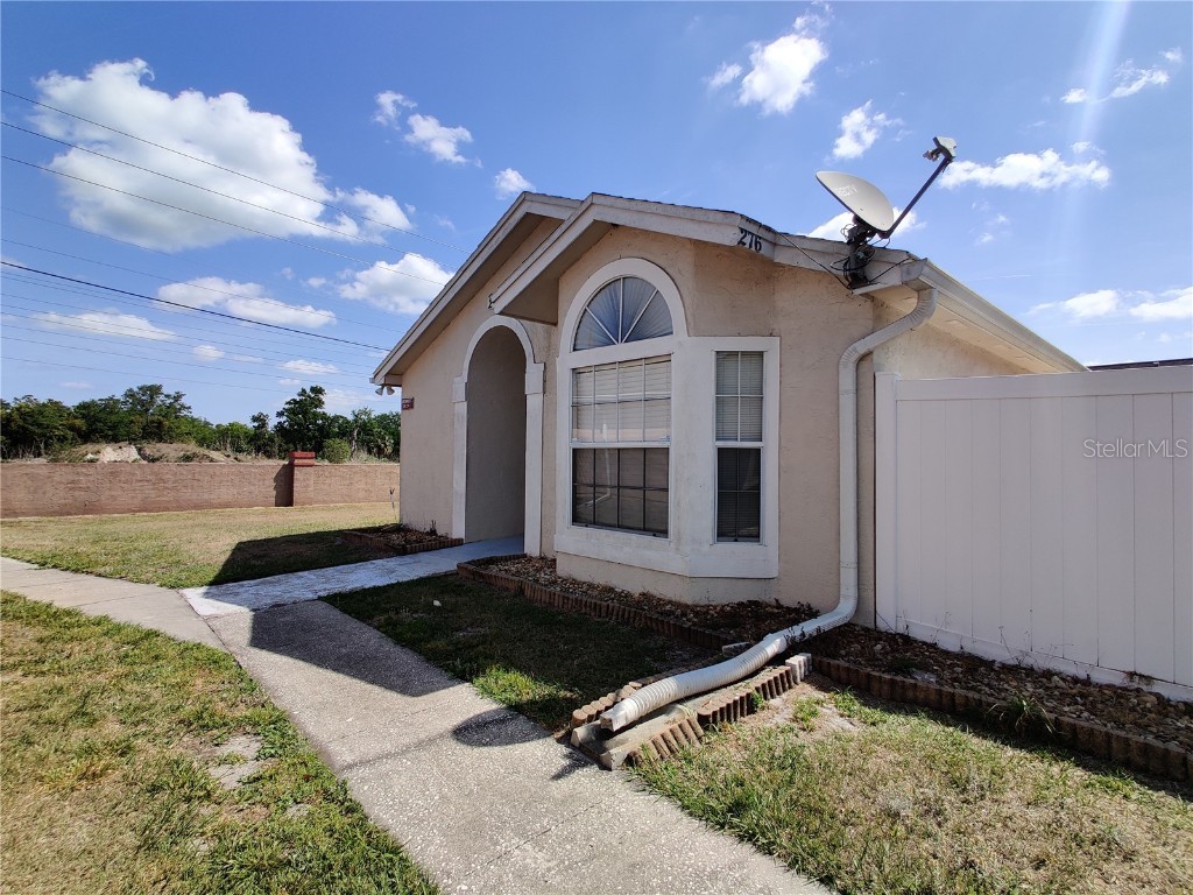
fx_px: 448
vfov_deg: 89.9
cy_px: 448
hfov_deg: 106.2
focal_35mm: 13
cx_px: 596
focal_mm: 2.25
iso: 125
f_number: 2.2
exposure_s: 1/1475
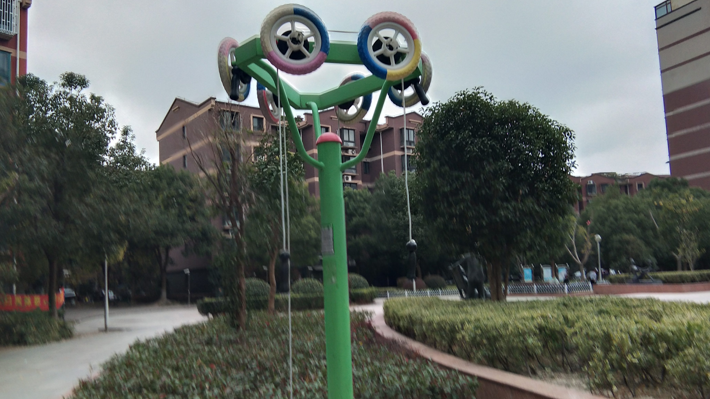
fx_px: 640
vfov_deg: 34.6
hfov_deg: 58.0
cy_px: 233
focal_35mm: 34
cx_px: 355
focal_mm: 3.69
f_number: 2.2
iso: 50
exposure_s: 1/128
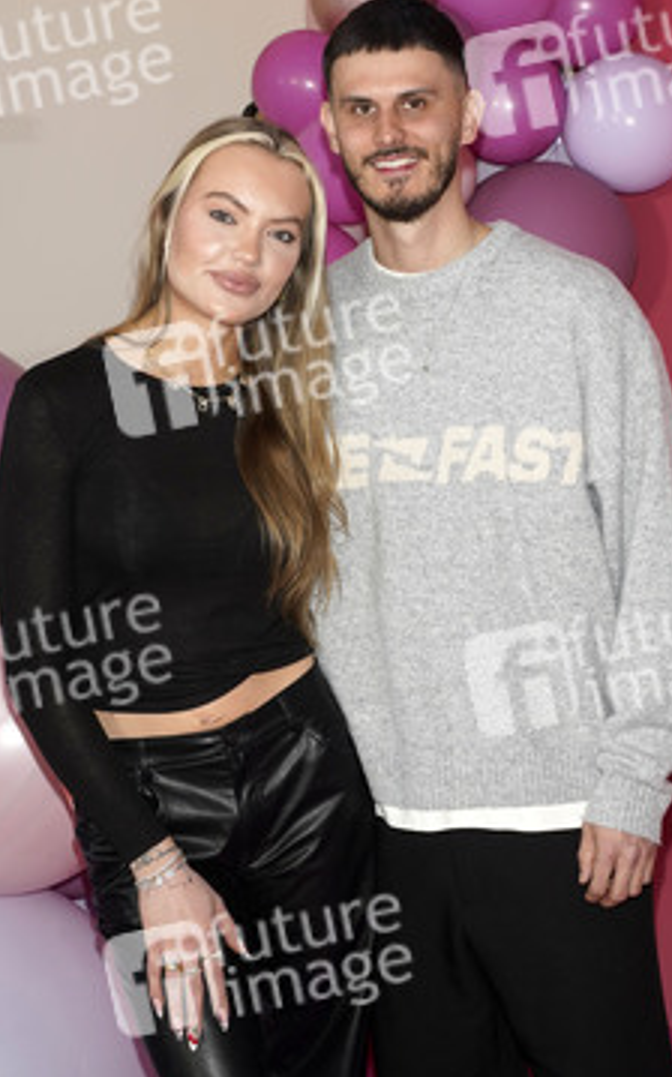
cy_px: 516
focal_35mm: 59
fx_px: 1731
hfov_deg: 22.0
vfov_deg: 34.6
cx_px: 345
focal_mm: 52
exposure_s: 1/160
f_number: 6.3
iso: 640
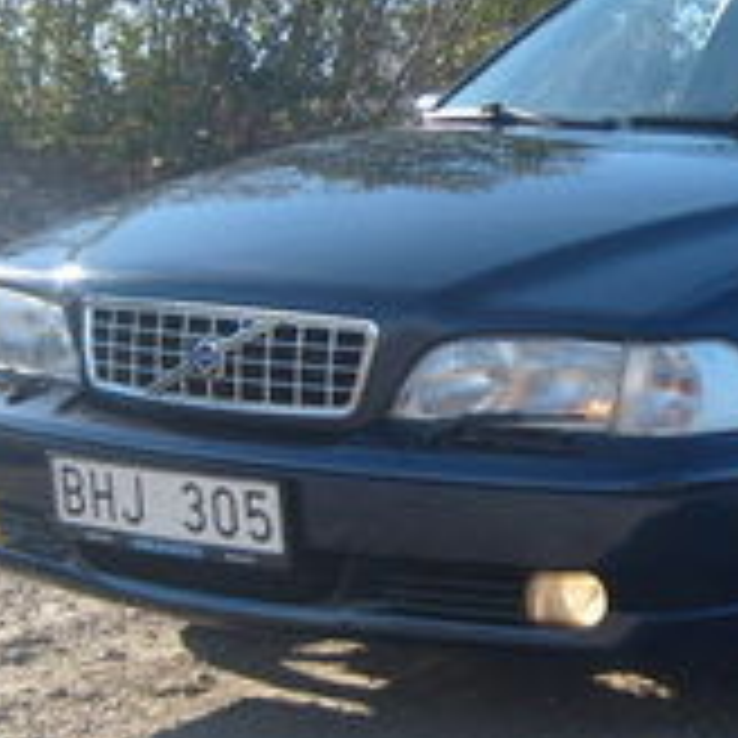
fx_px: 2919
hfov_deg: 14.1
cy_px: 374
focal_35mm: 121
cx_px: 801
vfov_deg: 14.4
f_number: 7.1
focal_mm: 5.8
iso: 80
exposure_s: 1/125
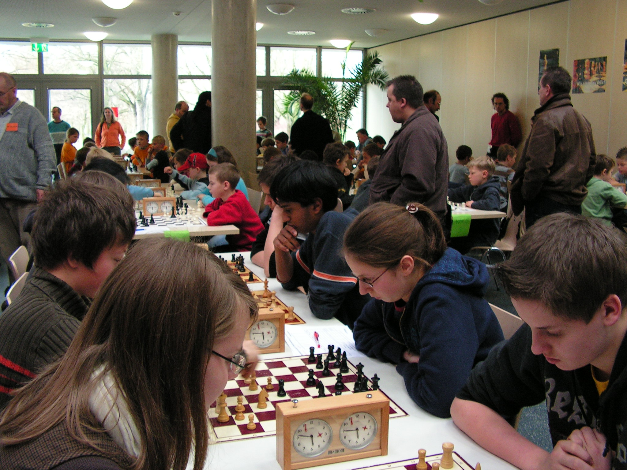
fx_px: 652
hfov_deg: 51.4
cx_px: 314
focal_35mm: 36
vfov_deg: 39.7
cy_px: 235
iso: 160
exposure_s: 1/40
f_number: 3.2
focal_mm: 6
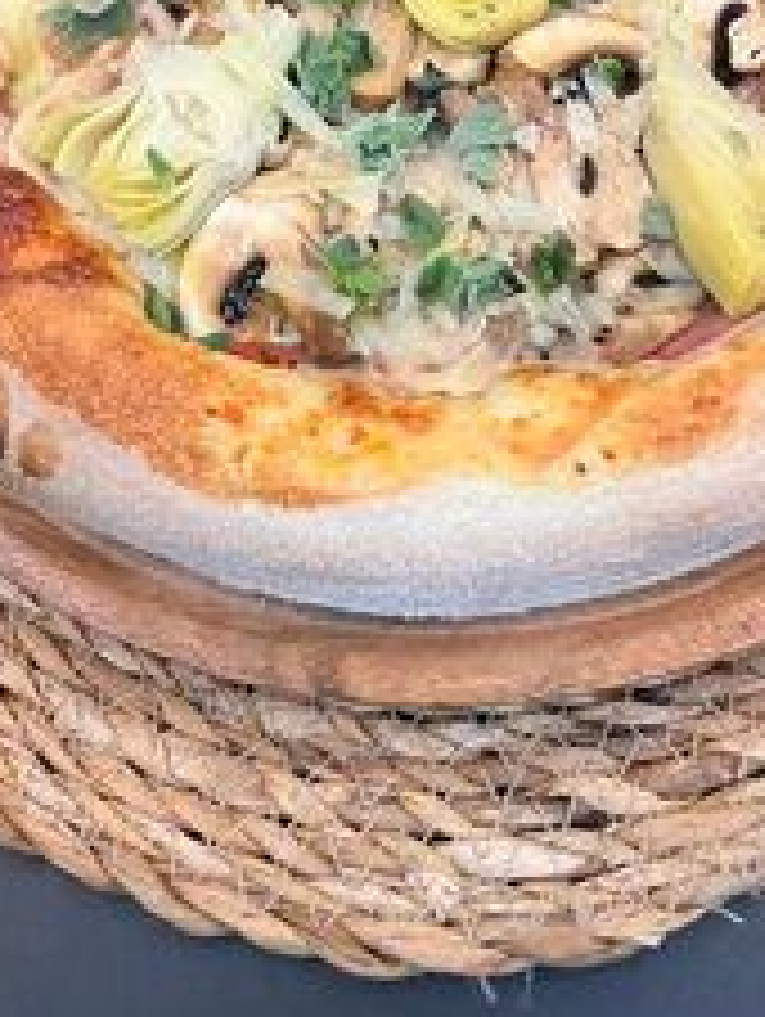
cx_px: 477
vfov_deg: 37.0
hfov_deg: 29.6
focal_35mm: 49
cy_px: 153
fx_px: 1441
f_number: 1.5
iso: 160
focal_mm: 5.7
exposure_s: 1/50
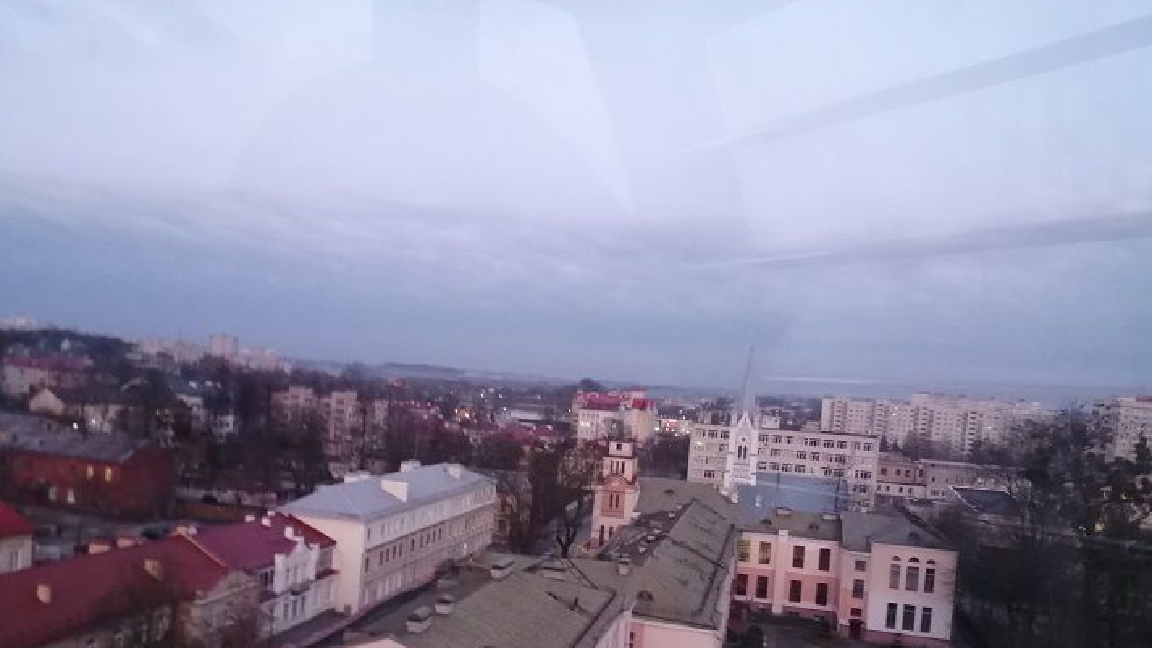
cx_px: 572
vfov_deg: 39.8
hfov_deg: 66.1
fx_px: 886
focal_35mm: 29
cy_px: 424
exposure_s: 1/20
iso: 400
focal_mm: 3.62
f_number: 1.8
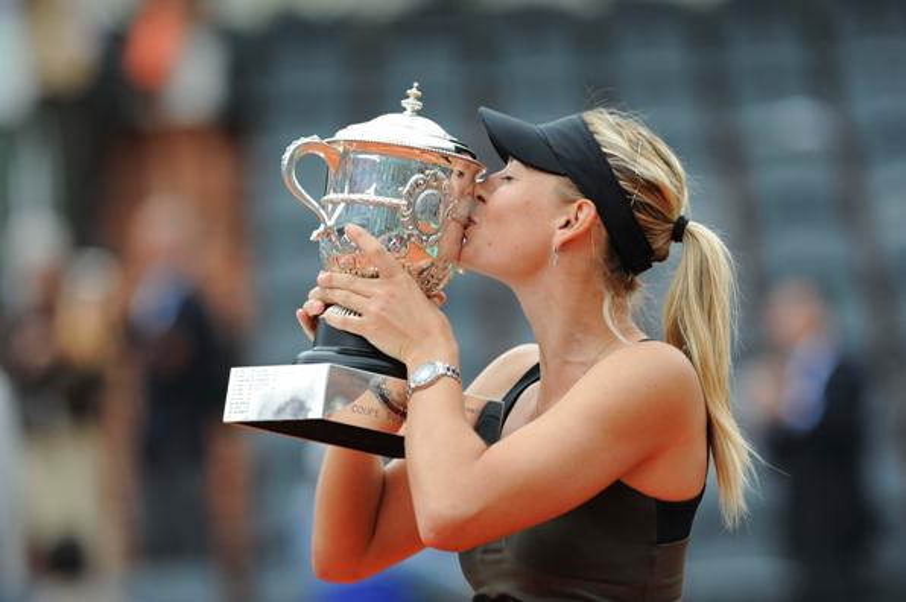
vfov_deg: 4.6
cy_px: 301
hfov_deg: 6.9
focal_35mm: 300
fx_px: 7542
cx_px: 453
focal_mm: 300
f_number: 4.5
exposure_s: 1/400
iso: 500
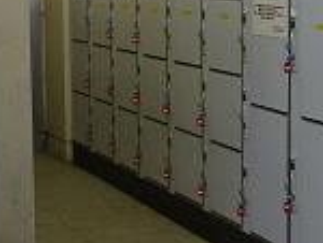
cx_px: 278
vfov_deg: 14.6
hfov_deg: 19.1
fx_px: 944
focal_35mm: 101
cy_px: 49
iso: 800
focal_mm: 19
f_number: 4.1
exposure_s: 1/125
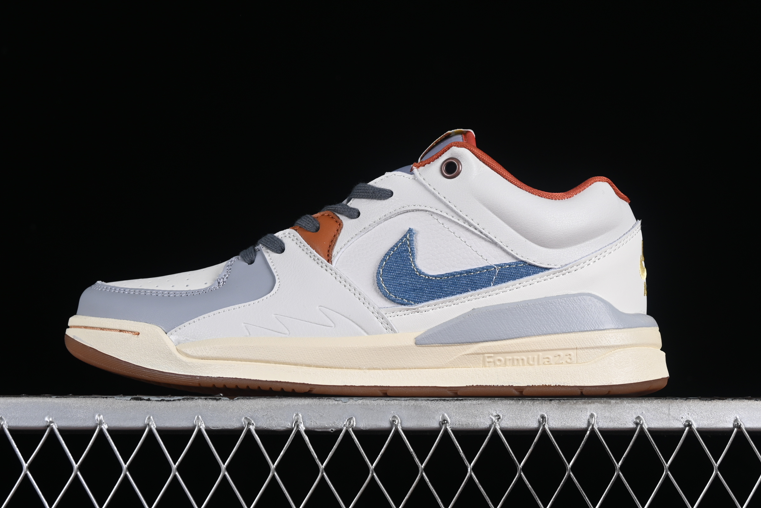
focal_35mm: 85
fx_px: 1797
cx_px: 370
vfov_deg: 16.1
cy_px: 221
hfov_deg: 23.9
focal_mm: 50
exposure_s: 1/80
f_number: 8
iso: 160
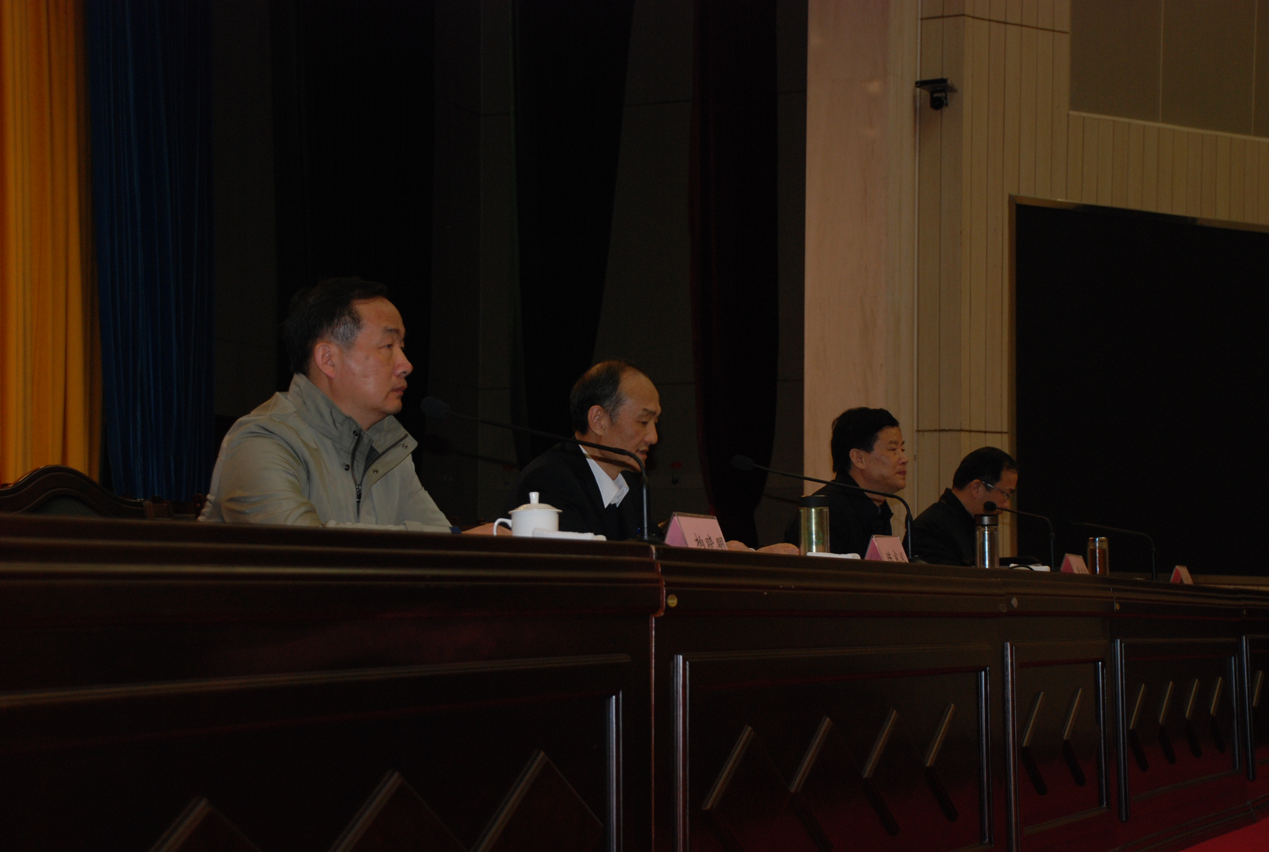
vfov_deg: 19.0
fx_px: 2543
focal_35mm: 72
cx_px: 634
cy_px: 426
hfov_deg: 28.0
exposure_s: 1/60
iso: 400
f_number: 4.8
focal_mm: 48
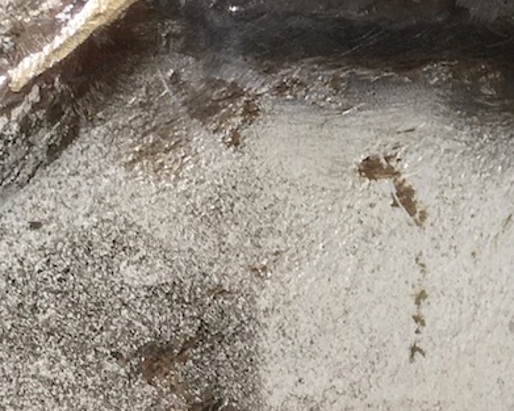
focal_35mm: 139
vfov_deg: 10.8
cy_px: -127
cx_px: 786
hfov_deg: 13.1
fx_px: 2115
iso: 32
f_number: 2.2
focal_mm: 4.15
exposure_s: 1/50
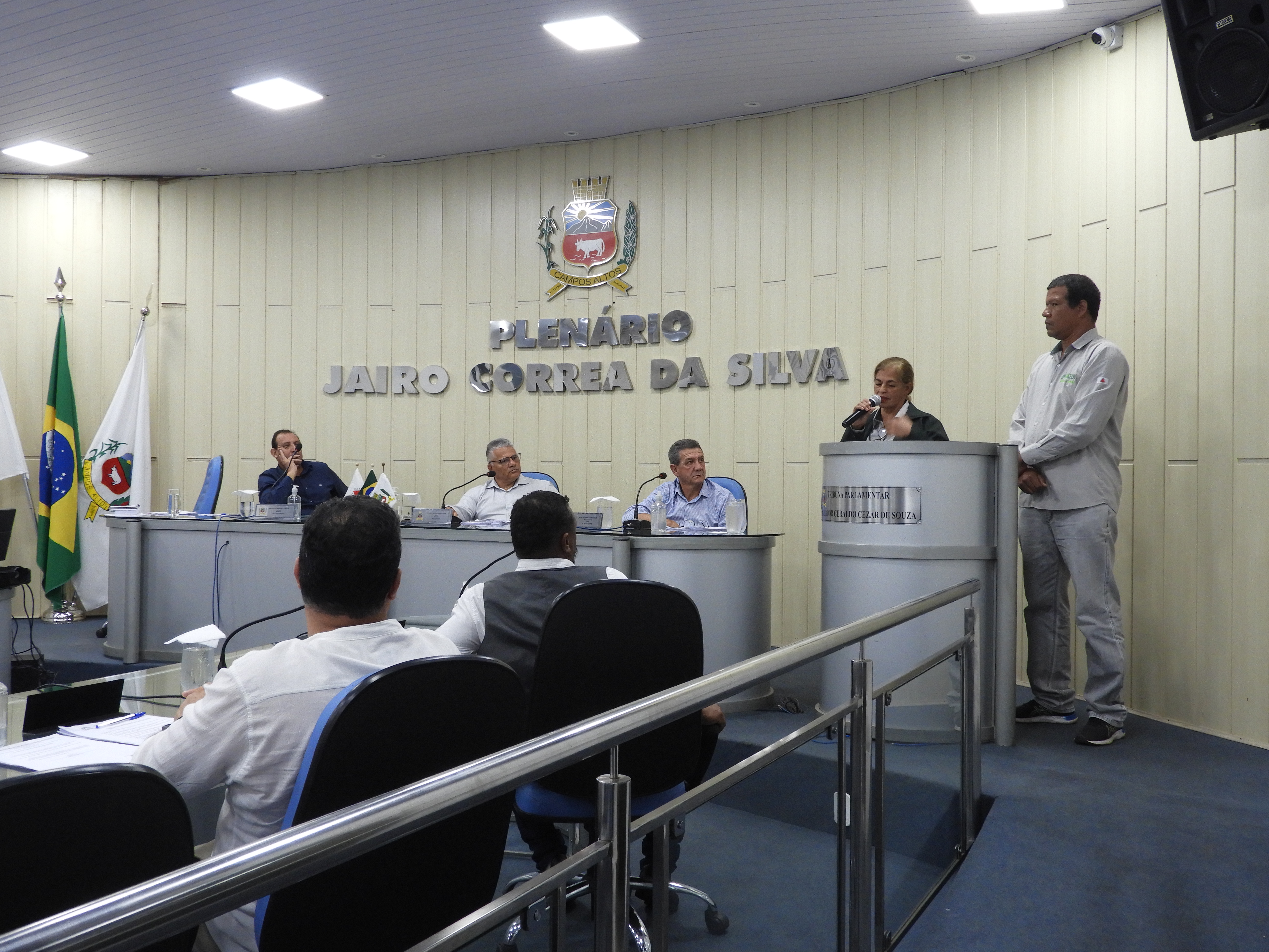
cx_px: 634
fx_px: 1210
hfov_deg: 55.4
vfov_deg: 42.9
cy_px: 476
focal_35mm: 33
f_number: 3.6
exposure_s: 1/30
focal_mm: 5.9
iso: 280
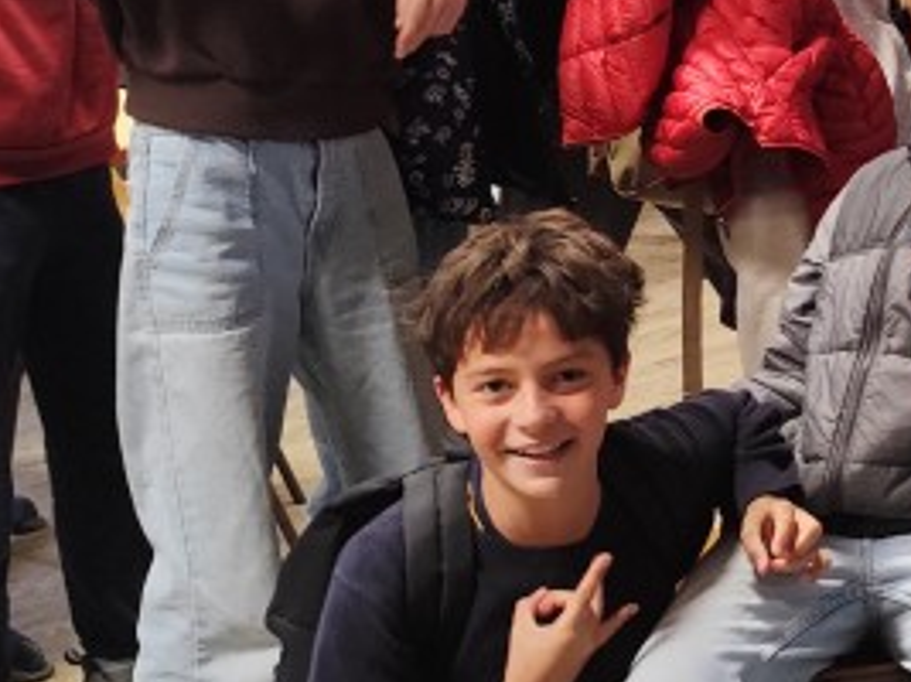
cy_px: 89
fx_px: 2420
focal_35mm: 92
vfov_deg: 15.9
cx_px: 1022
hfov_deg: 20.3
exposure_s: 1/33.3
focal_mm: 6.14
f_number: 1.65
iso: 320
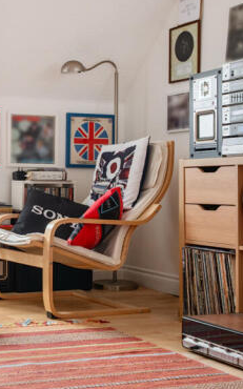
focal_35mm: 65
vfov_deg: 31.5
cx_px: -32
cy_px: 182
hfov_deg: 19.1
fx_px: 689
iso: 100
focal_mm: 24
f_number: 8
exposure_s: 1.6
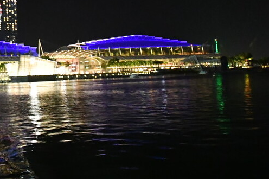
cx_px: -12
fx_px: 343
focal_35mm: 46
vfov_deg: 29.1
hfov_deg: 37.3
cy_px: 71
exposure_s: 1/25
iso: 10000
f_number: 4.8
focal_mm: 13
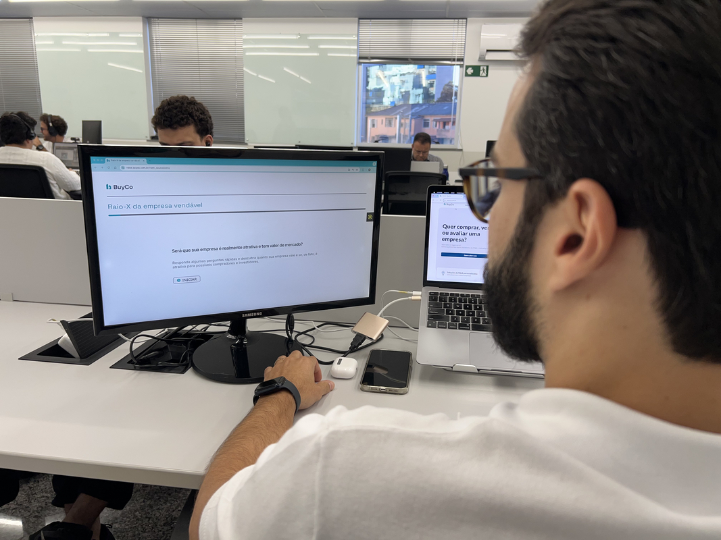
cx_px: 360
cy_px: 270
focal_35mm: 26
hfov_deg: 67.3
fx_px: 541
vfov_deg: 53.1
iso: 40
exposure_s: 1/120
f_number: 1.5
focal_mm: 5.7
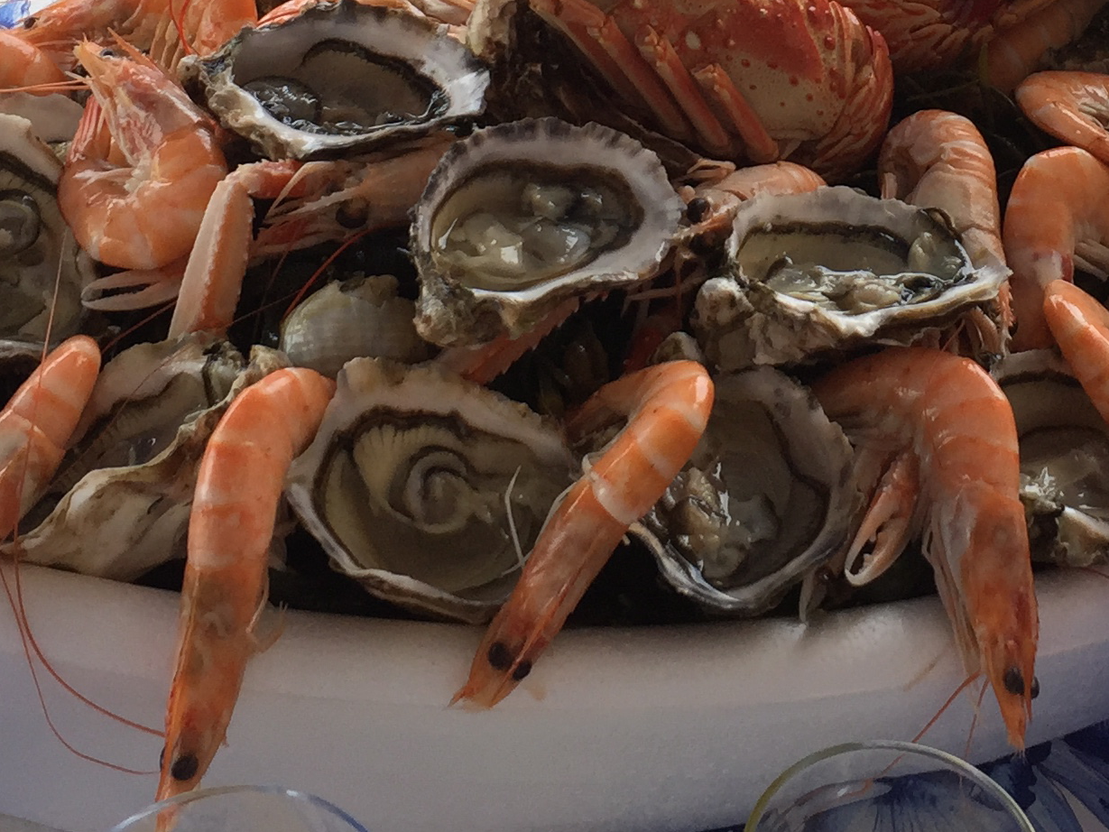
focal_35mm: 77
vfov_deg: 18.4
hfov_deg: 25.2
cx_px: 750
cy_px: -103
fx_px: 2467
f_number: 2.2
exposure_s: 1/412
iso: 32
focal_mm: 4.15
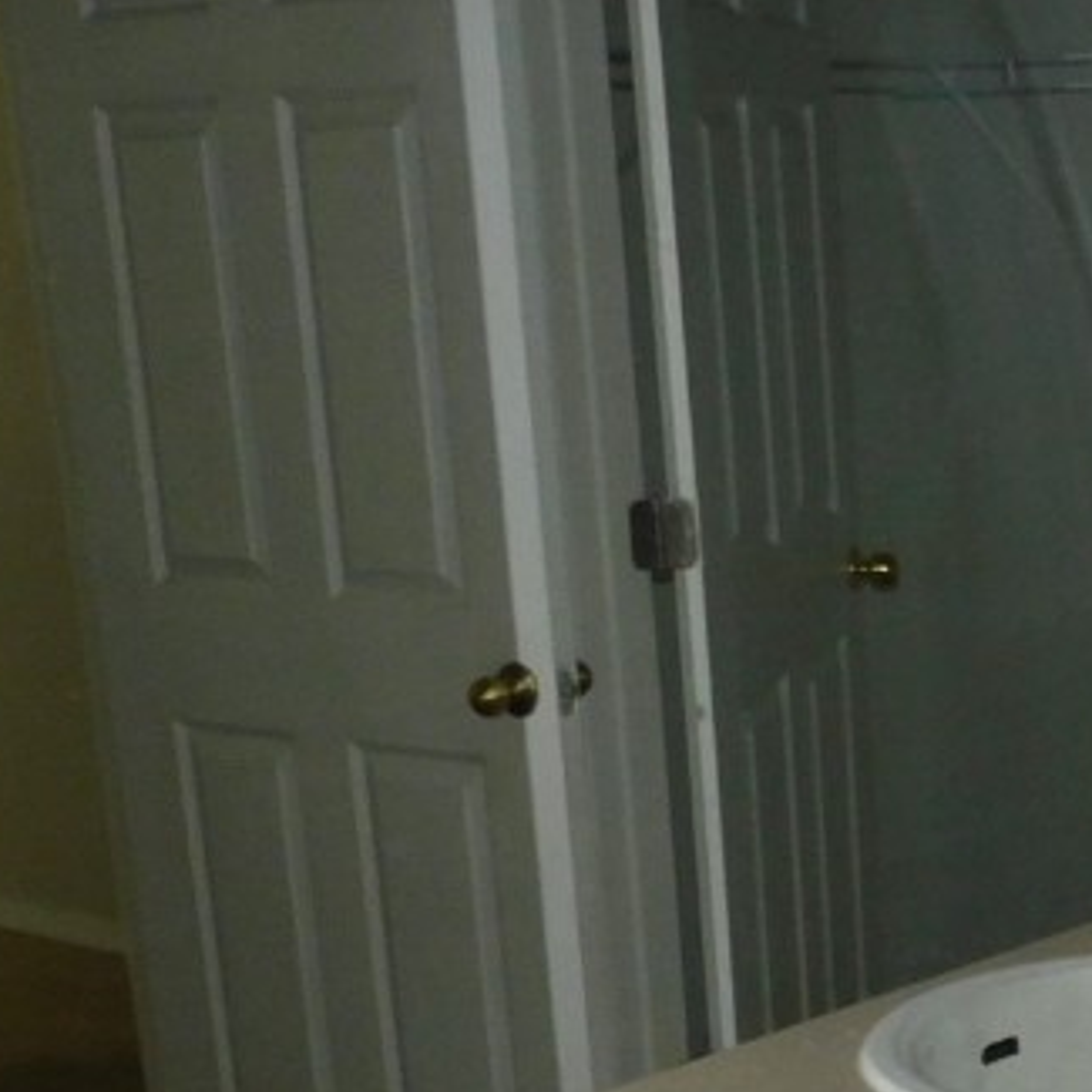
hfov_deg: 20.4
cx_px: 1401
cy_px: 937
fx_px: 2784
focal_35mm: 78
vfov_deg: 21.8
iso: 200
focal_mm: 5
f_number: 3.5
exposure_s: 1/30
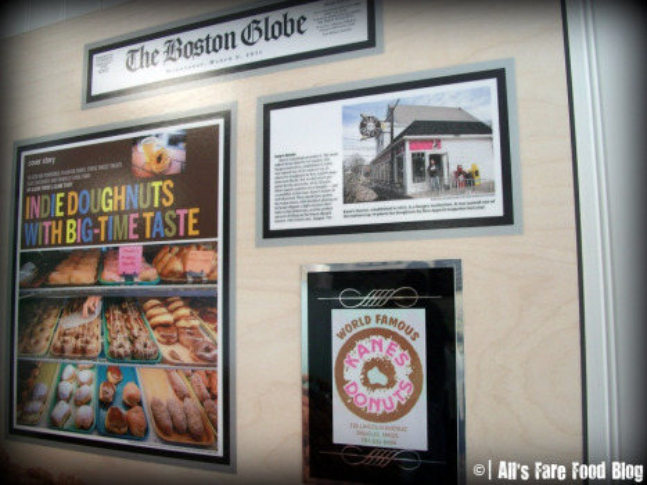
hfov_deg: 56.8
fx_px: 598
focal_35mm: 32
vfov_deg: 44.1
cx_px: 324
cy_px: 242
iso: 85
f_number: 2.9
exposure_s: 1/30
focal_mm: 5.7
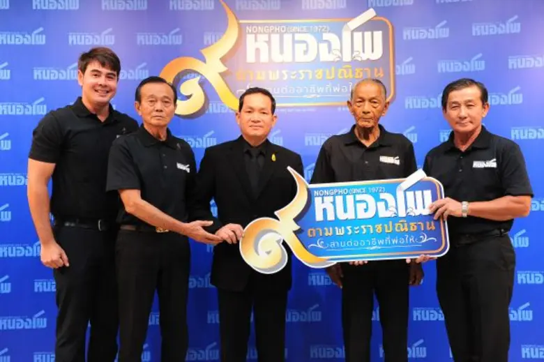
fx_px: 680
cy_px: 181
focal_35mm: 45
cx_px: 272
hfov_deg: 43.6
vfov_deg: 29.8
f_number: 4
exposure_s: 1/60
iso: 1250
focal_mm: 45
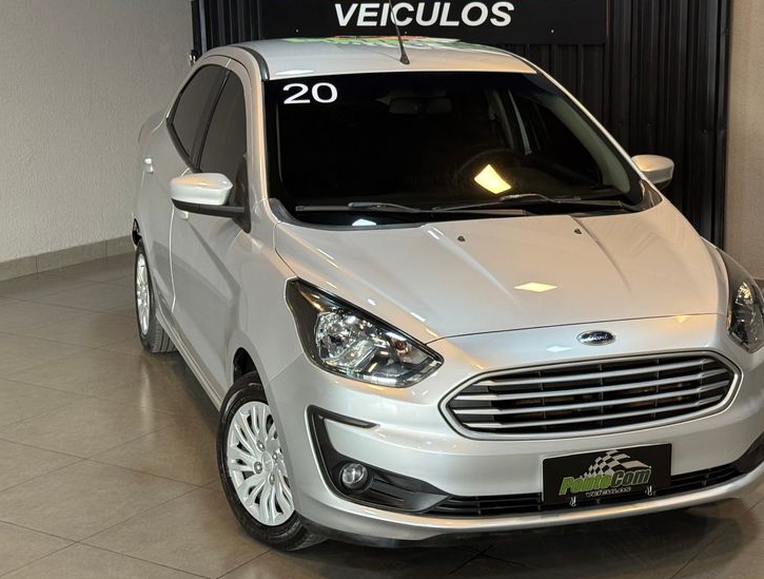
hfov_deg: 30.6
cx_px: 449
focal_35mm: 63
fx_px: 1395
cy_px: 221
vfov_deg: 23.4
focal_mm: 6.76
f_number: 1.78
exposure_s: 1/60
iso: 160
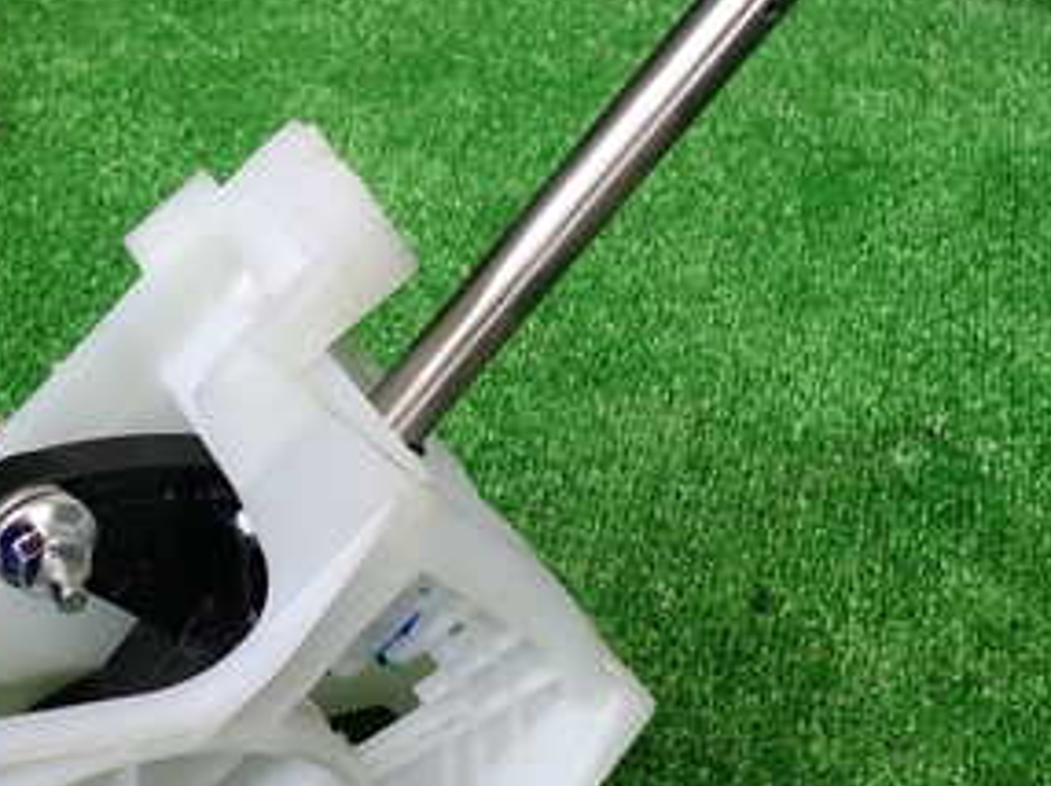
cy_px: 444
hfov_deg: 29.5
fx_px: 1911
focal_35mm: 63
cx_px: 110
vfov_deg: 23.2
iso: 200
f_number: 2.3
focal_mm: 5.4
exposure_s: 1/100
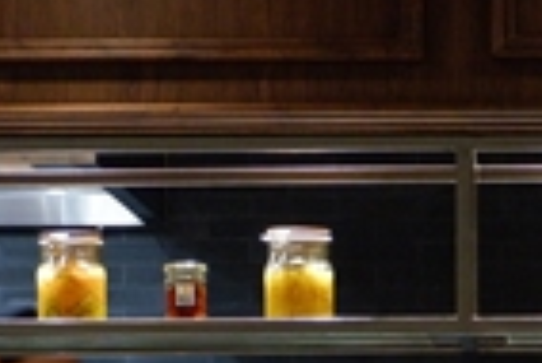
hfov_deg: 9.5
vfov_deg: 6.2
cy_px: 858
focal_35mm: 214
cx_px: 529
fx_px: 3225
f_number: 4.5
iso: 800
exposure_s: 1/10
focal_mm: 28.2
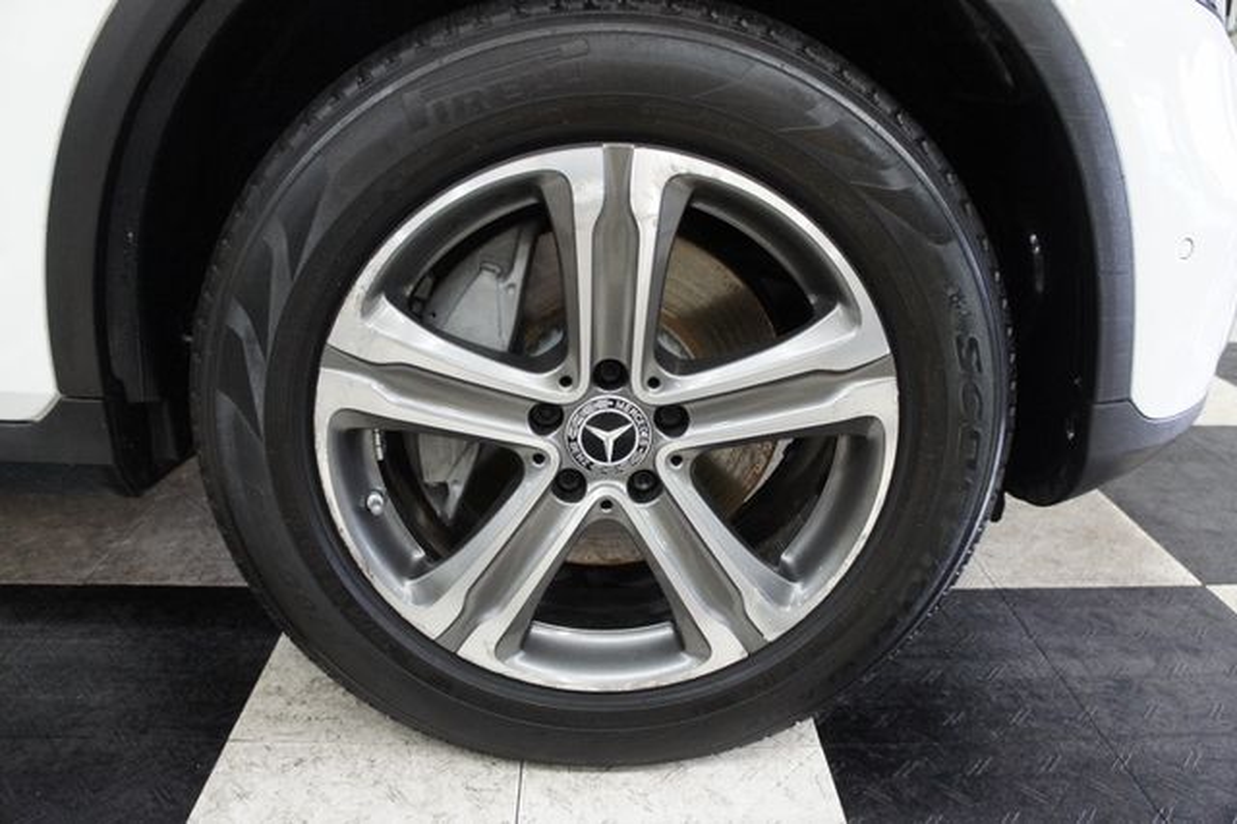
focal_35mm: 27
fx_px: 927
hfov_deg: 67.4
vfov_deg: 47.9
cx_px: 618
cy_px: 412
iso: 1600
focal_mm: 18
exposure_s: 1/80
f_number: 3.5
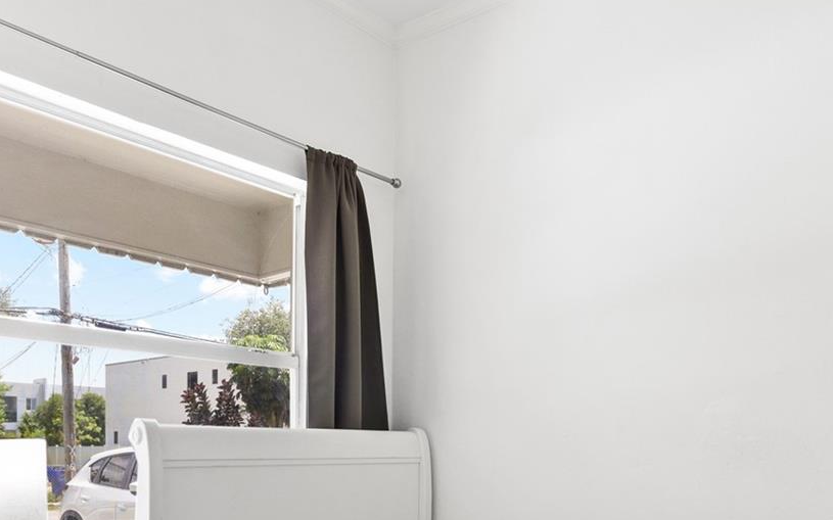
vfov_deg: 37.5
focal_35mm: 32
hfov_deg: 59.4
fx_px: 726
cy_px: 438
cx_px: 473
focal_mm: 16
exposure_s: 1/8
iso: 250
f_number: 13
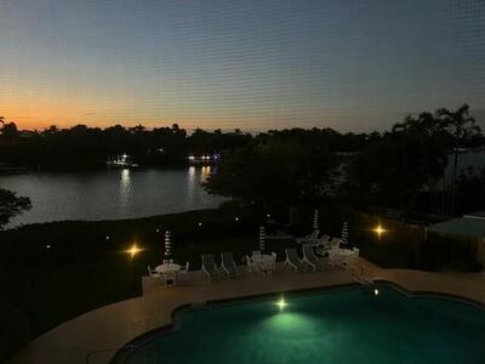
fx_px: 364
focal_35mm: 26
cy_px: 182
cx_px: 242
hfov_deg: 67.3
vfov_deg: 53.1
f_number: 1.5
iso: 640
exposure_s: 1/30
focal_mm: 5.7
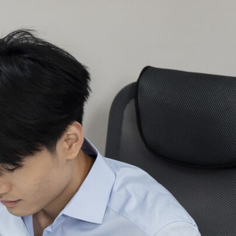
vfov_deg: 9.3
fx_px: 1442
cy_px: 225
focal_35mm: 187
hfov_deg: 8.8
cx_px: -249
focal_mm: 35
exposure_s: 1/320
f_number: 2
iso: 640
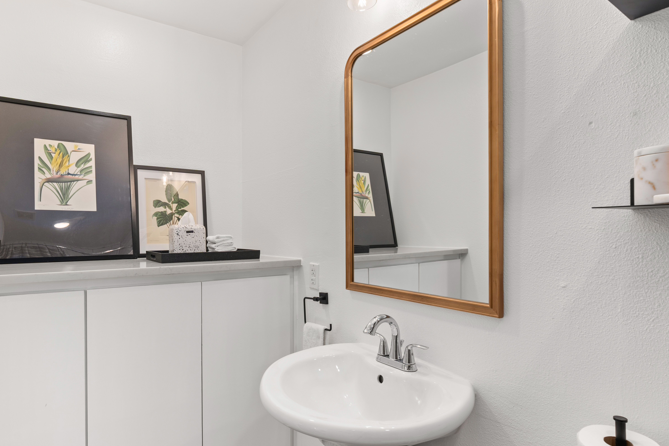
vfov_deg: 61.9
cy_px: 238
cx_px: 297
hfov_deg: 83.7
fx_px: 372
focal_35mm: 20
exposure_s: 1/2
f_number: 9
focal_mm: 16
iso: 200
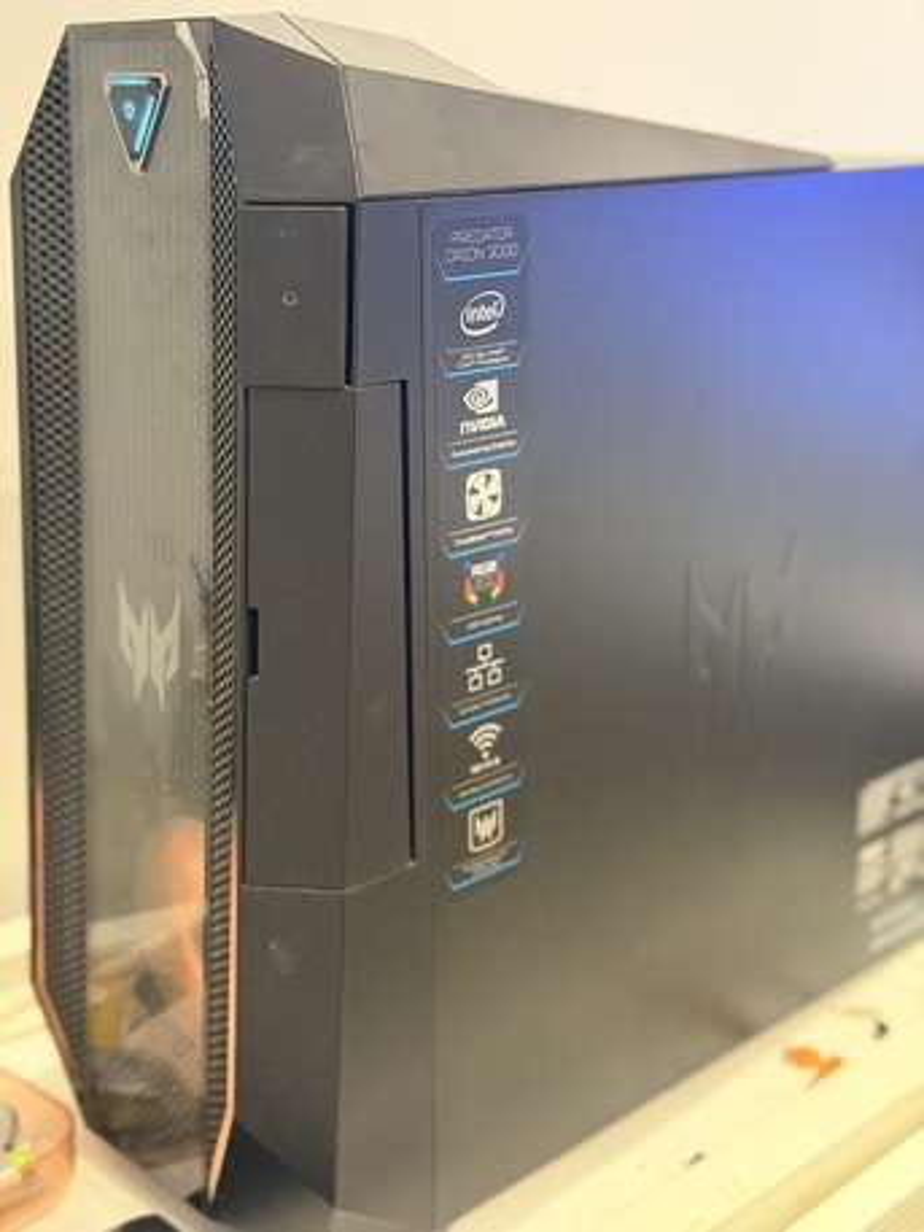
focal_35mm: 48
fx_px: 1708
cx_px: 462
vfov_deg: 39.6
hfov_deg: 30.3
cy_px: 616
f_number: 1.78
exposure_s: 1/30
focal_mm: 6.76
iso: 640
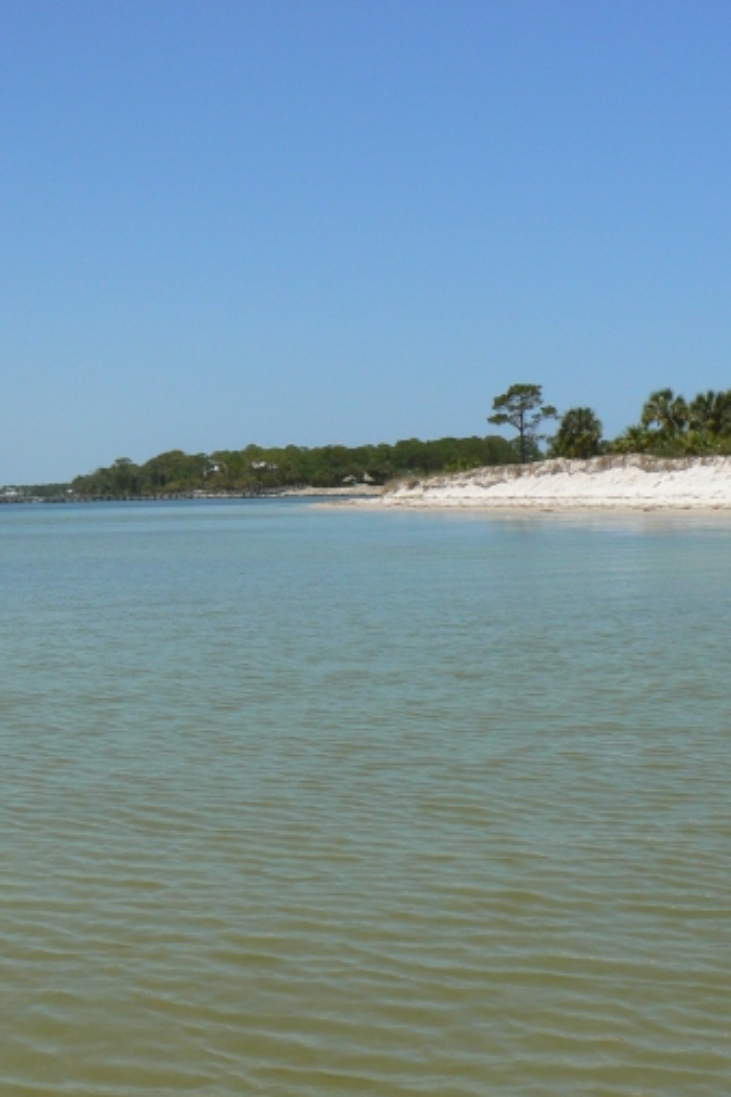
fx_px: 1859
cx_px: 176
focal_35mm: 61
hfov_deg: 22.0
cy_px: 562
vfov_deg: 32.9
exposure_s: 1/400
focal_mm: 6
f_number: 8
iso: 80
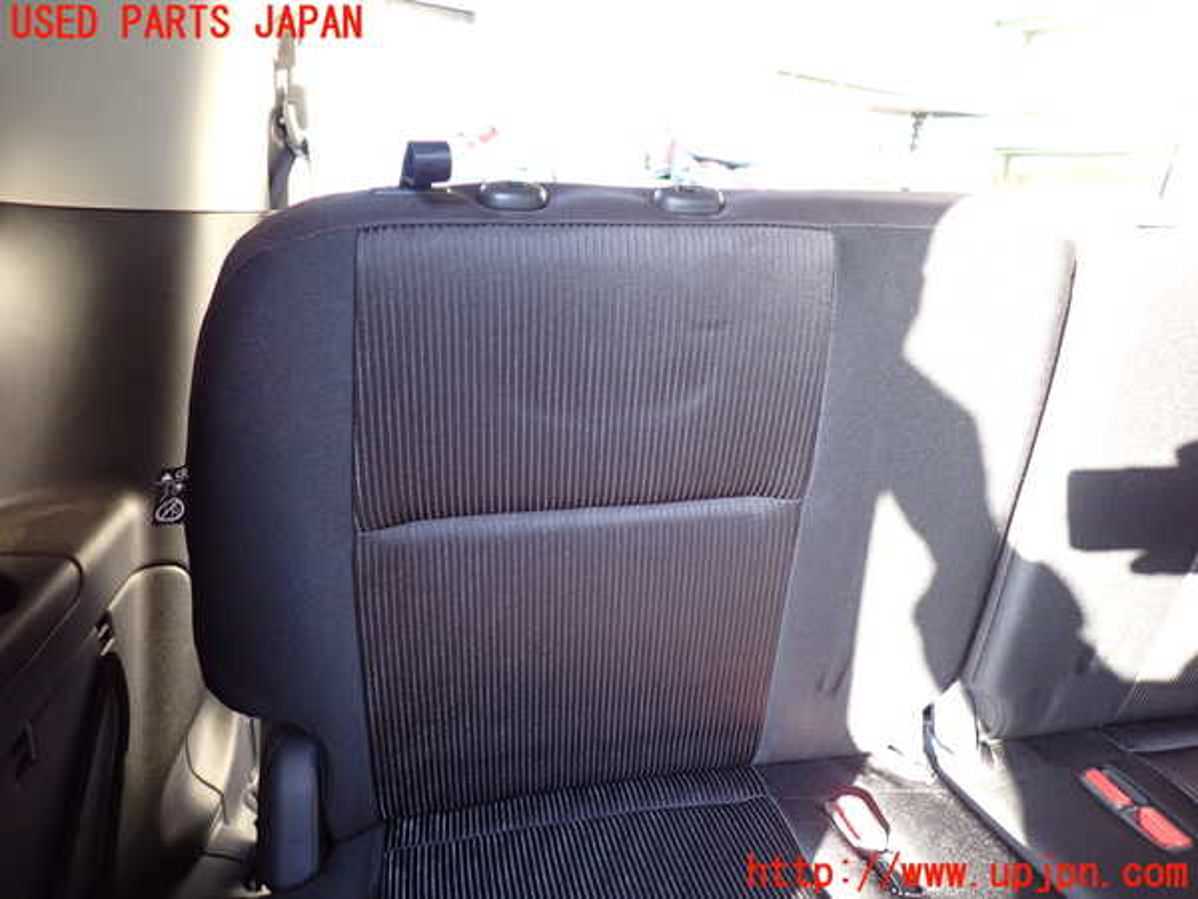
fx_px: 865
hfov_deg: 69.4
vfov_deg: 54.9
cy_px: 450
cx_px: 599
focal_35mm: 25
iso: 250
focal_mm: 4.5
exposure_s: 1/30
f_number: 2
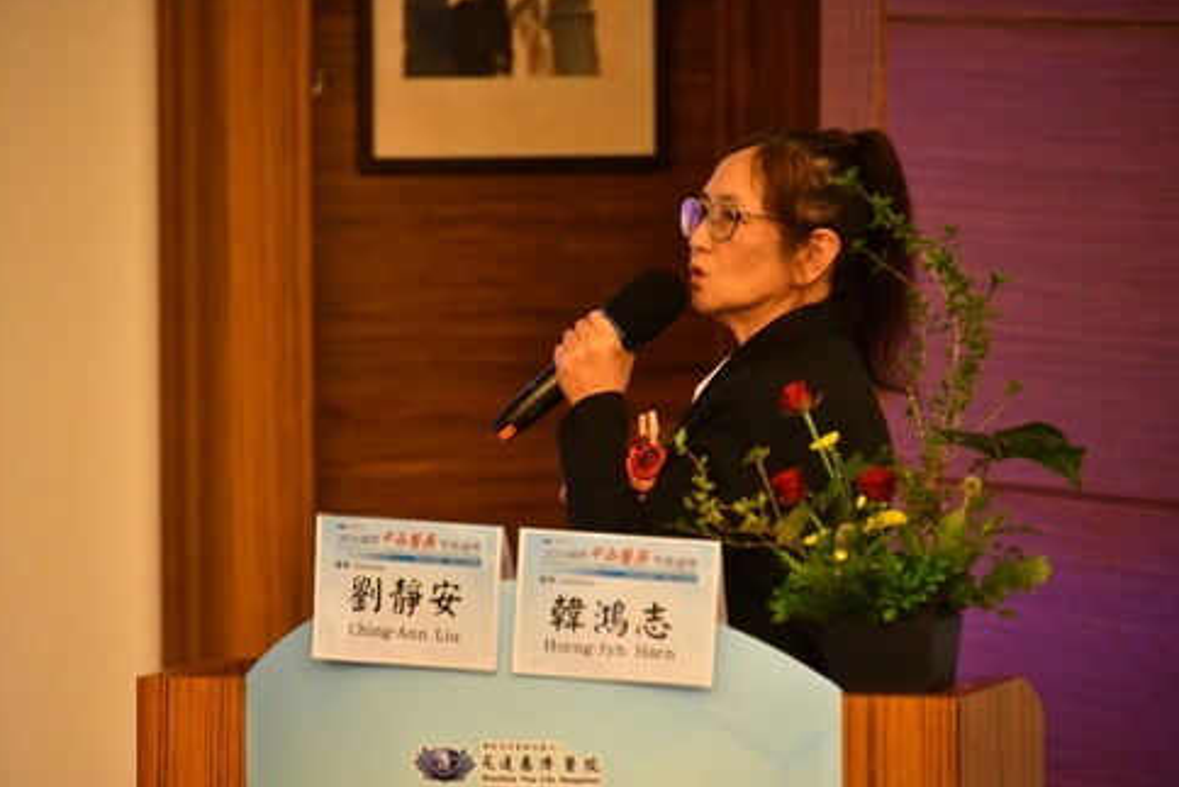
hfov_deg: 8.0
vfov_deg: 5.3
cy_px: 396
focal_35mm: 258
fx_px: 8452
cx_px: 580
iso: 7200
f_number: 5.6
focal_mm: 250
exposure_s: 1/100
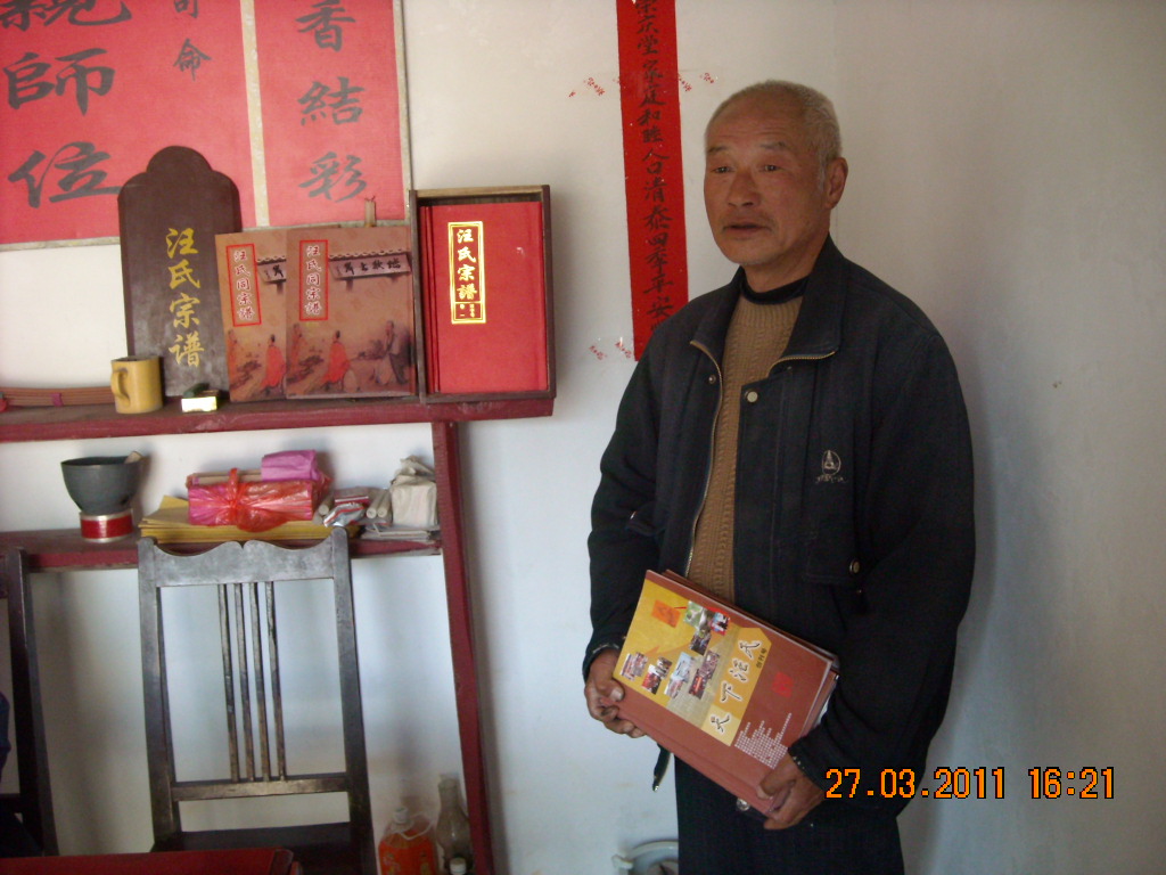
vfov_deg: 40.7
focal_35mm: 35
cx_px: 583
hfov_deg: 52.6
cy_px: 438
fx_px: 1179
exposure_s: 1/60
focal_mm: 5.7
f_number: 2.8
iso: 336
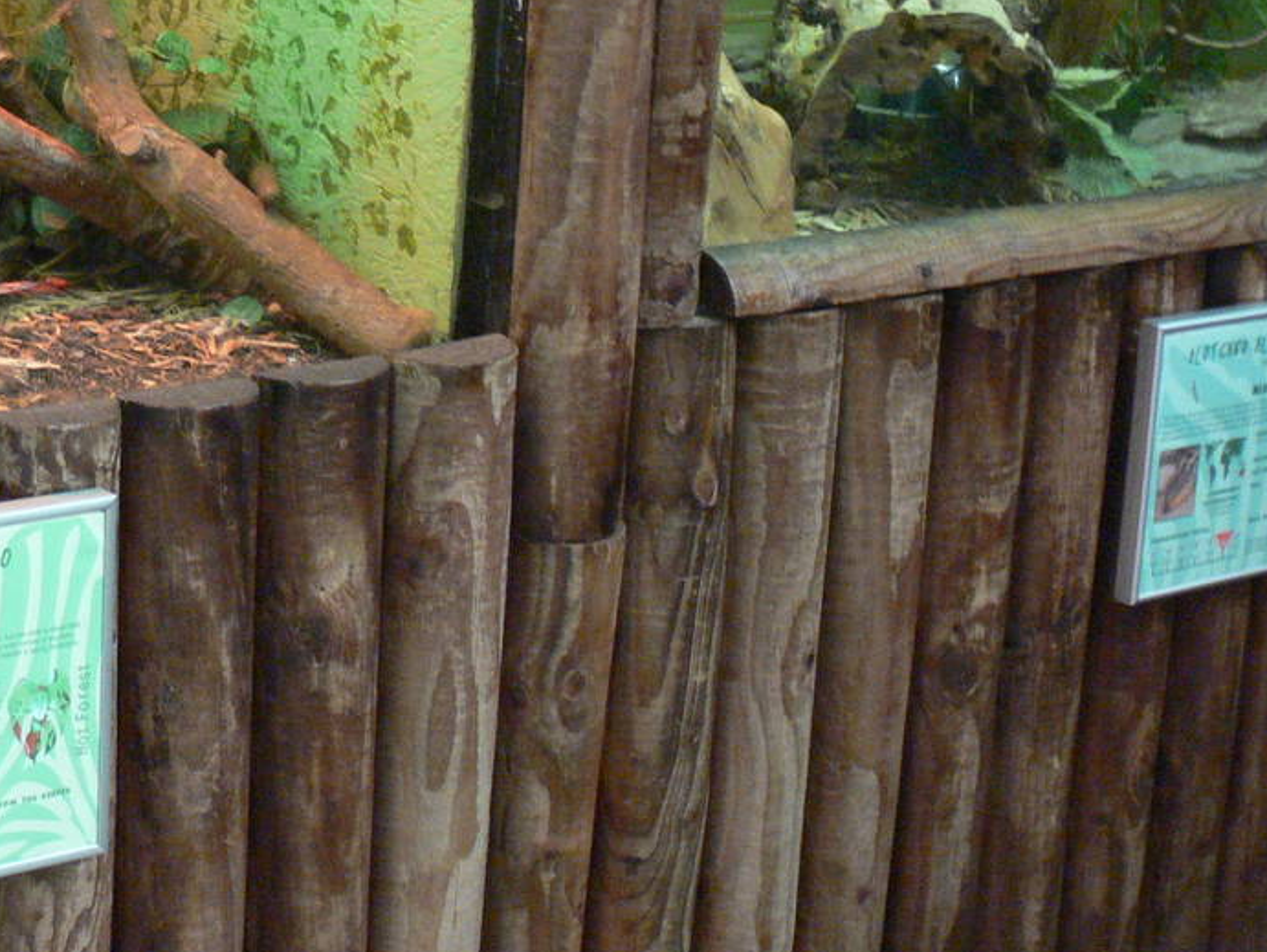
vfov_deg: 17.9
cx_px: 110
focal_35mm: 81
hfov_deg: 23.4
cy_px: 40
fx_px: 2966
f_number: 2.8
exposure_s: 1/10
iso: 200
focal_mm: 7.4
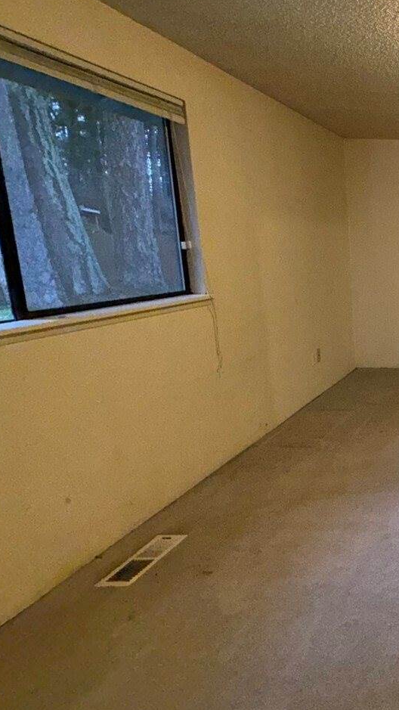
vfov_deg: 71.8
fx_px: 489
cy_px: 325
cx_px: 549
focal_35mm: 26
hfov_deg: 31.3
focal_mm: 2.22
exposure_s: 1/60
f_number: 2.2
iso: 160
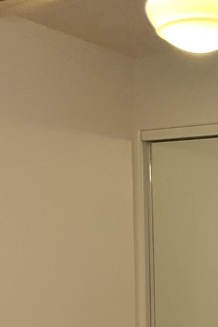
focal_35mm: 68
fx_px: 617
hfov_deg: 19.1
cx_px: 245
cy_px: 291
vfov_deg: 28.6
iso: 640
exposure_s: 1/40
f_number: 1.6
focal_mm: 5.1
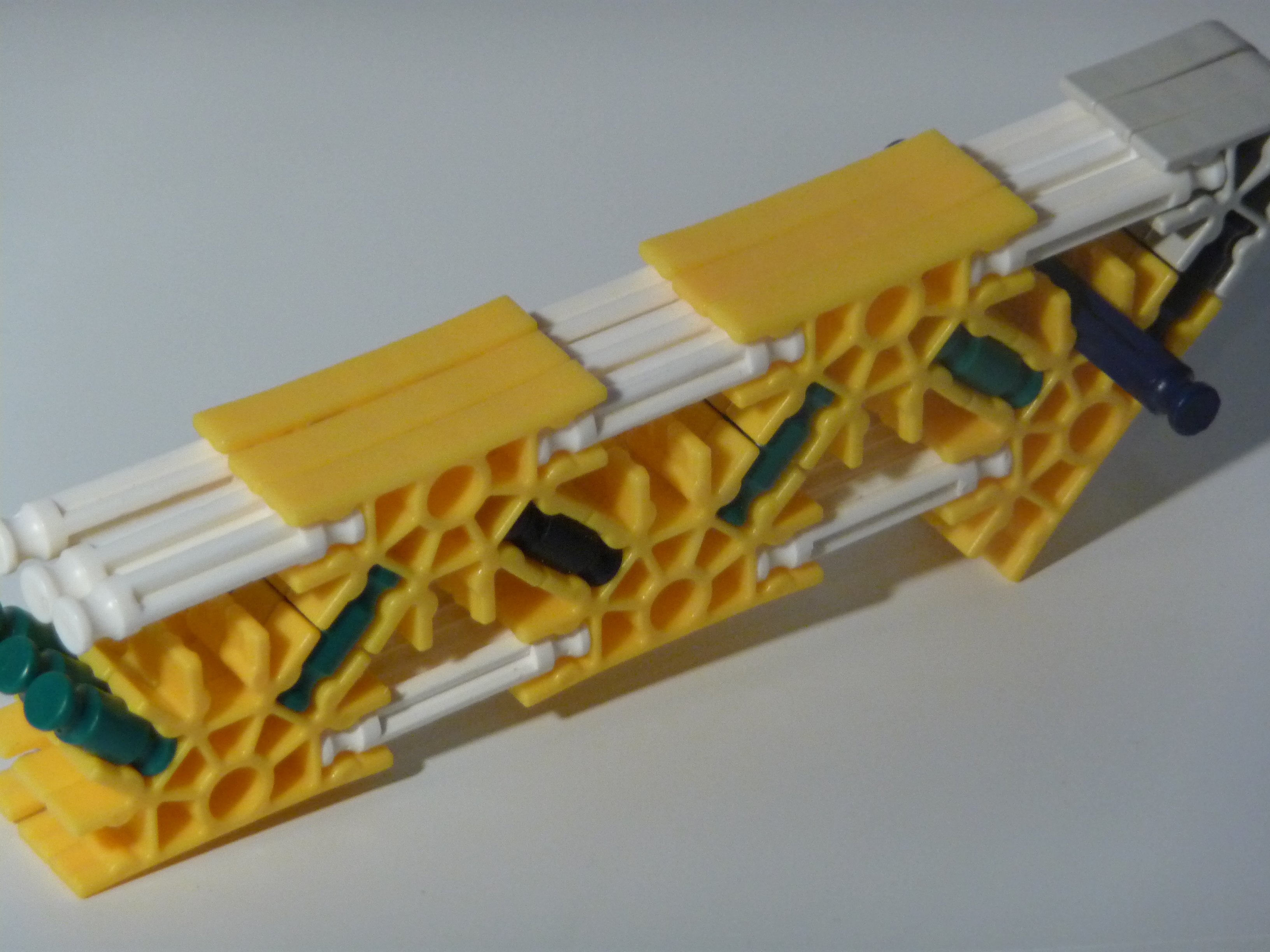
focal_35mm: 228
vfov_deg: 6.5
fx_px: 8365
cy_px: 476
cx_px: 635
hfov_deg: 8.7
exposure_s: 1/40
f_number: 4.9
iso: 400
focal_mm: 39.2
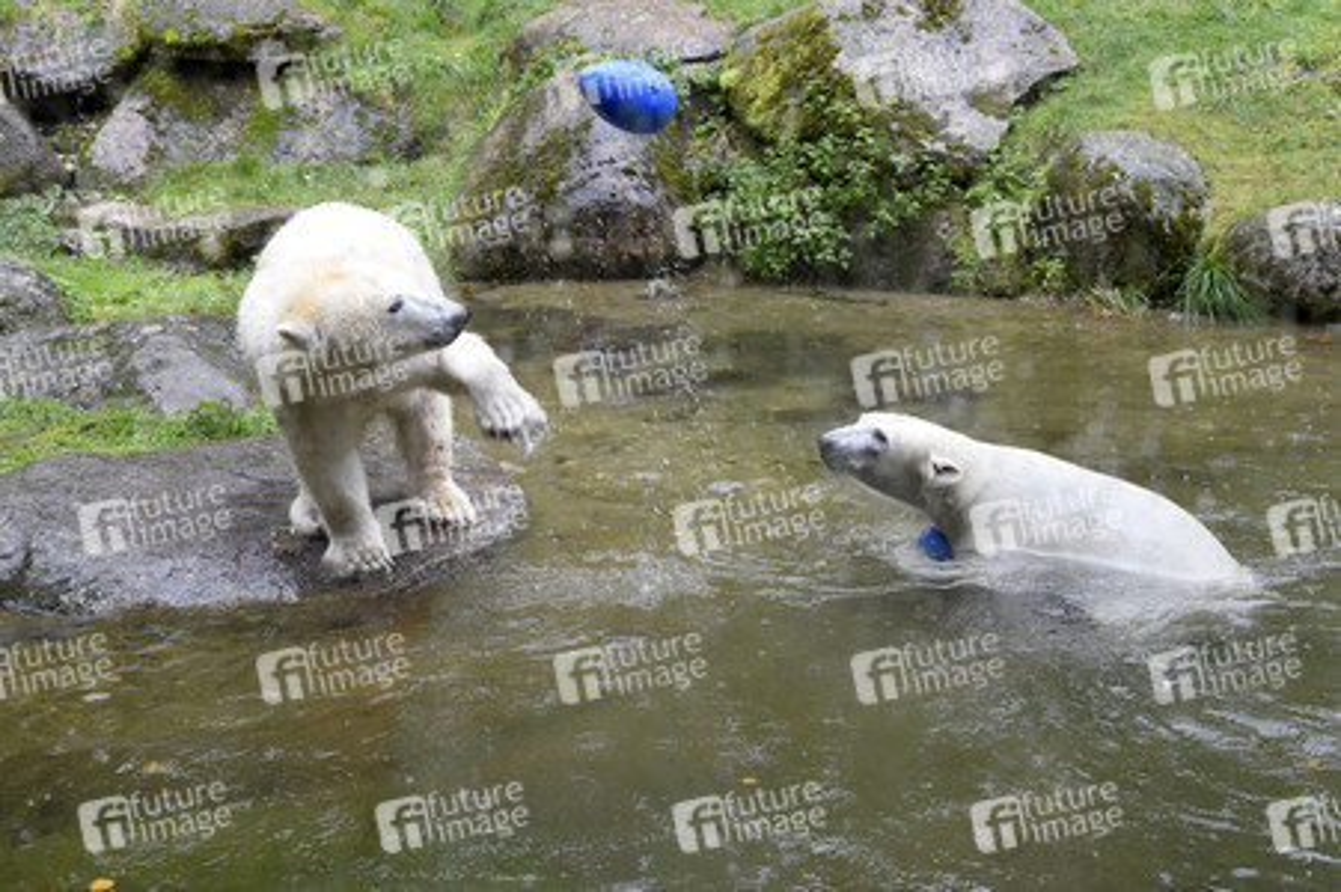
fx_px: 1787
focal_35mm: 48
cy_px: 446
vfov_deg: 28.0
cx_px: 670
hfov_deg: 41.1
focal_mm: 48
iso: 2500
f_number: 6.3
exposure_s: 1/160
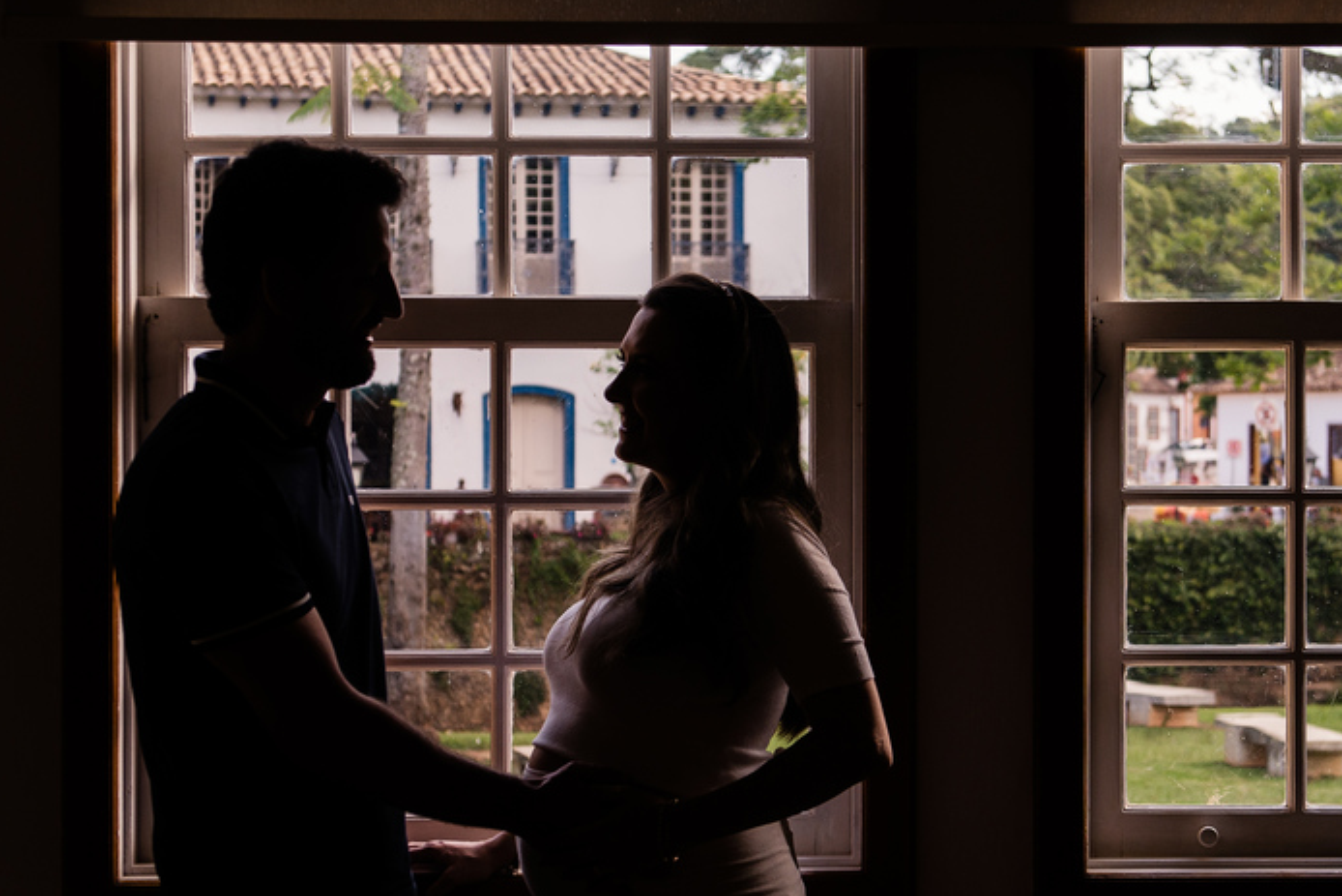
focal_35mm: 83
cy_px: 425
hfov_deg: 24.4
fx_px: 3094
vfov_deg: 16.5
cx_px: 826
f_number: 4
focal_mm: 48
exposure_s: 1/500
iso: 320
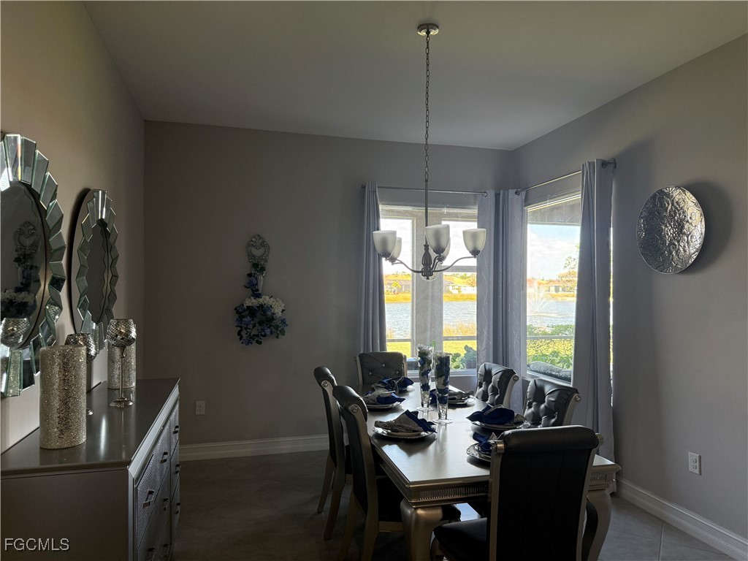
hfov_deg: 71.6
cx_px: 374
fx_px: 519
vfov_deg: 56.8
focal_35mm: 24
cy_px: 280
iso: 250
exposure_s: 1/120
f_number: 1.78
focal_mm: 6.76
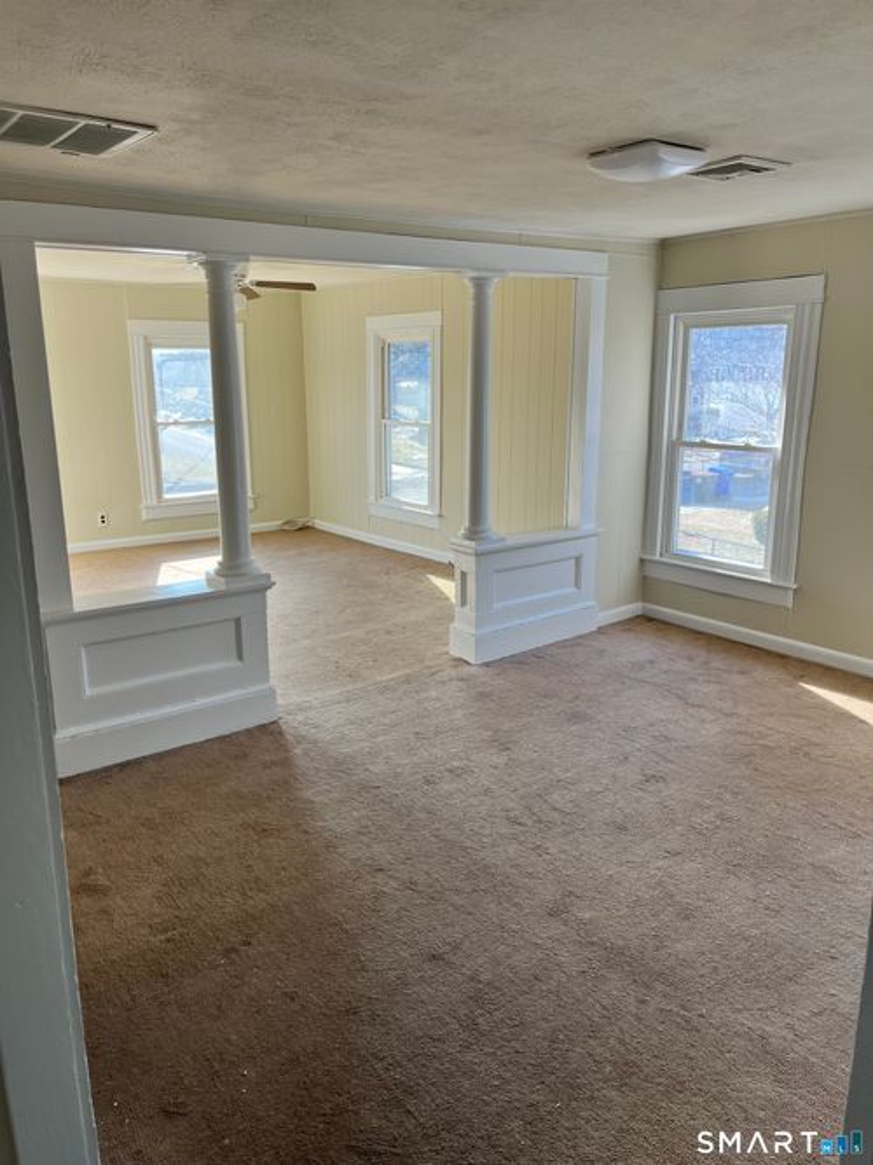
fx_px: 875
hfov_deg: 53.0
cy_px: 582
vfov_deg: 67.3
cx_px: 436
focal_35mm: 26
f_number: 1.6
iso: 40
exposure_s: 1/162
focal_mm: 5.1
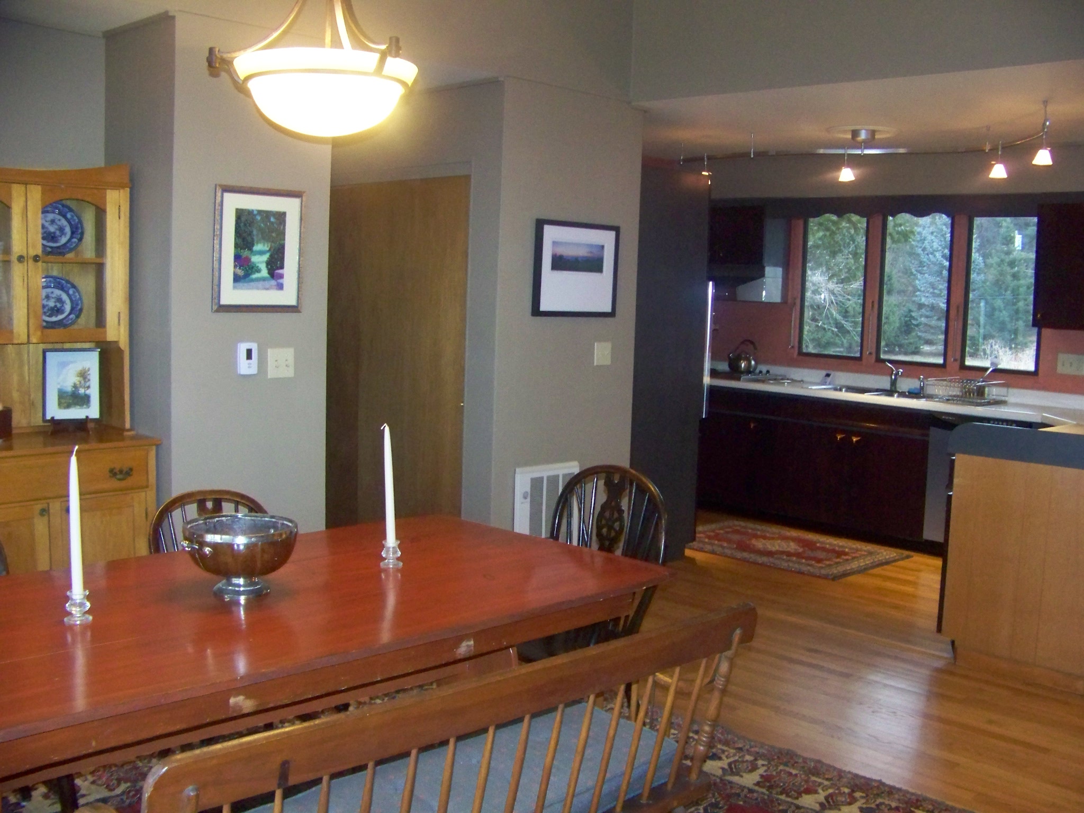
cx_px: 542
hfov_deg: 51.4
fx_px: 1127
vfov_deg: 39.7
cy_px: 406
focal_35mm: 36
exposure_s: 1/30
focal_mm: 5.85
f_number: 2.8
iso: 400
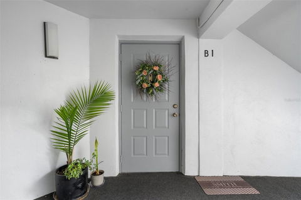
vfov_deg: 67.4
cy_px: 100
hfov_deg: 90.0
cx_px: 150
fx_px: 150
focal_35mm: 18
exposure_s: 1/20
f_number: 8
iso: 320
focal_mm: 18
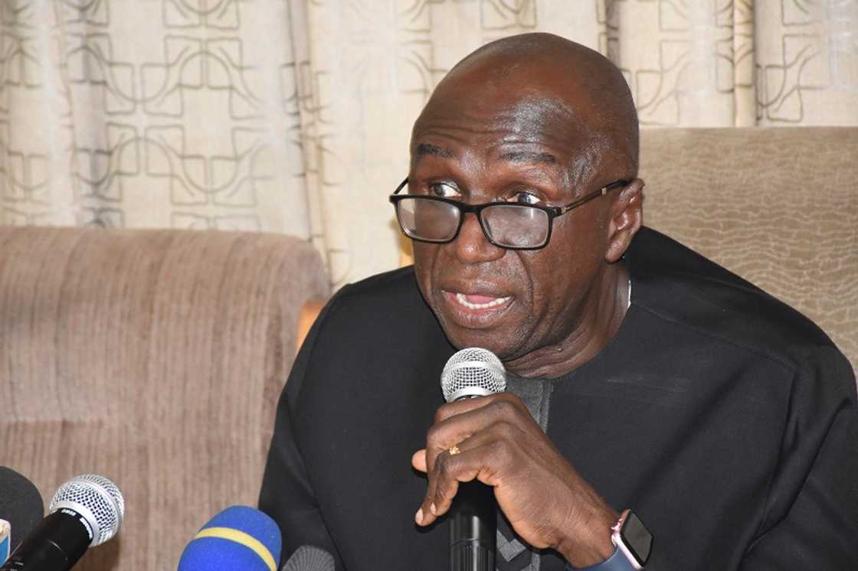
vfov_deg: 6.5
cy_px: 286
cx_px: 429
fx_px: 5003
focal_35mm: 210
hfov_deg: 9.8
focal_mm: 140
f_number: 7.1
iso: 3200
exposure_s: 1/60
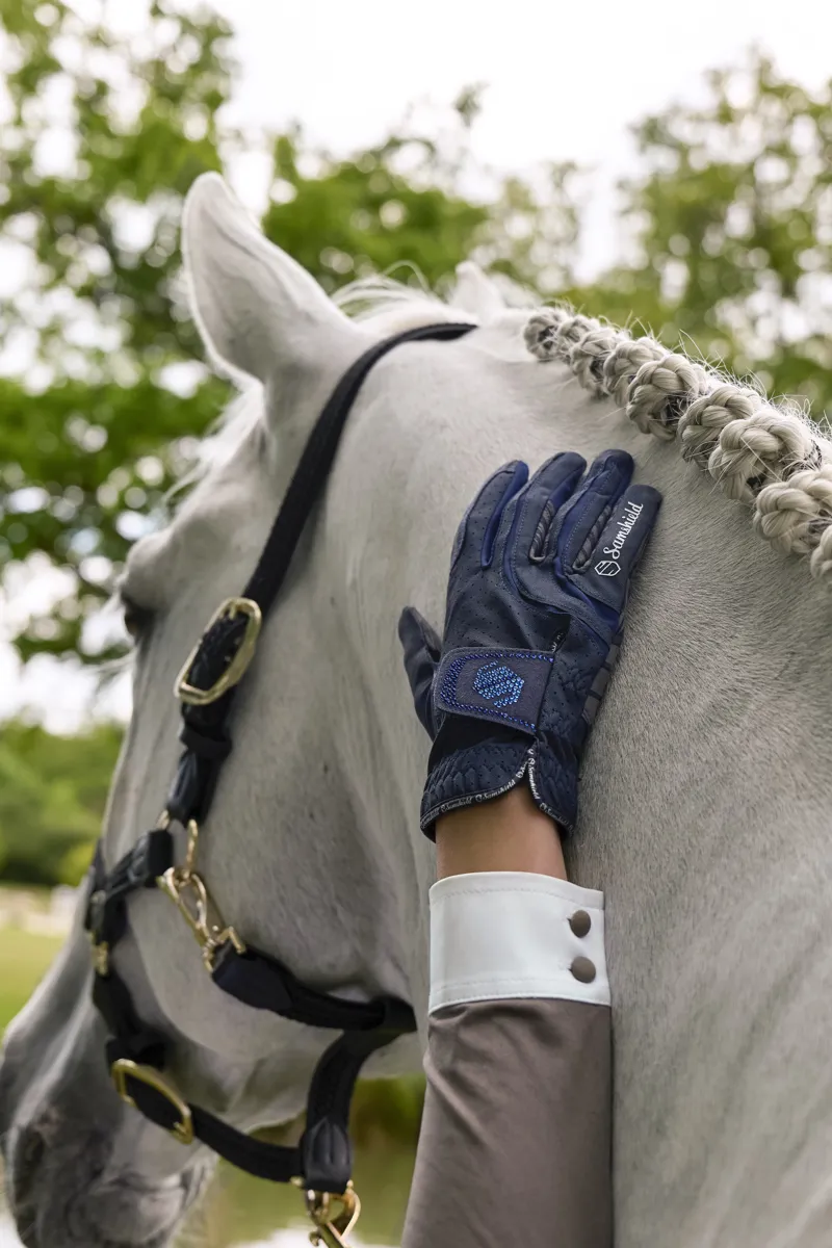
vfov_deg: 37.5
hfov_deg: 25.5
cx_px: 416
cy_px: 624
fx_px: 1837
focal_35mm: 53
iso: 500
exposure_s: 1/1000
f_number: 5.6
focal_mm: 53
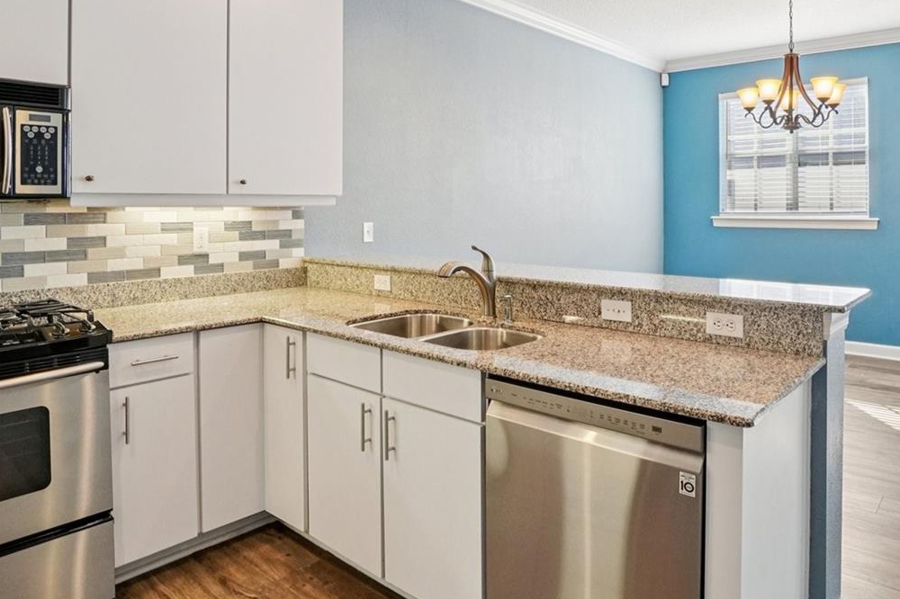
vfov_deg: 52.5
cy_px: 223
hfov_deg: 73.7
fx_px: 600
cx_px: 476
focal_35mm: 24
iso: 400
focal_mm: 10
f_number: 8
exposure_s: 1/30
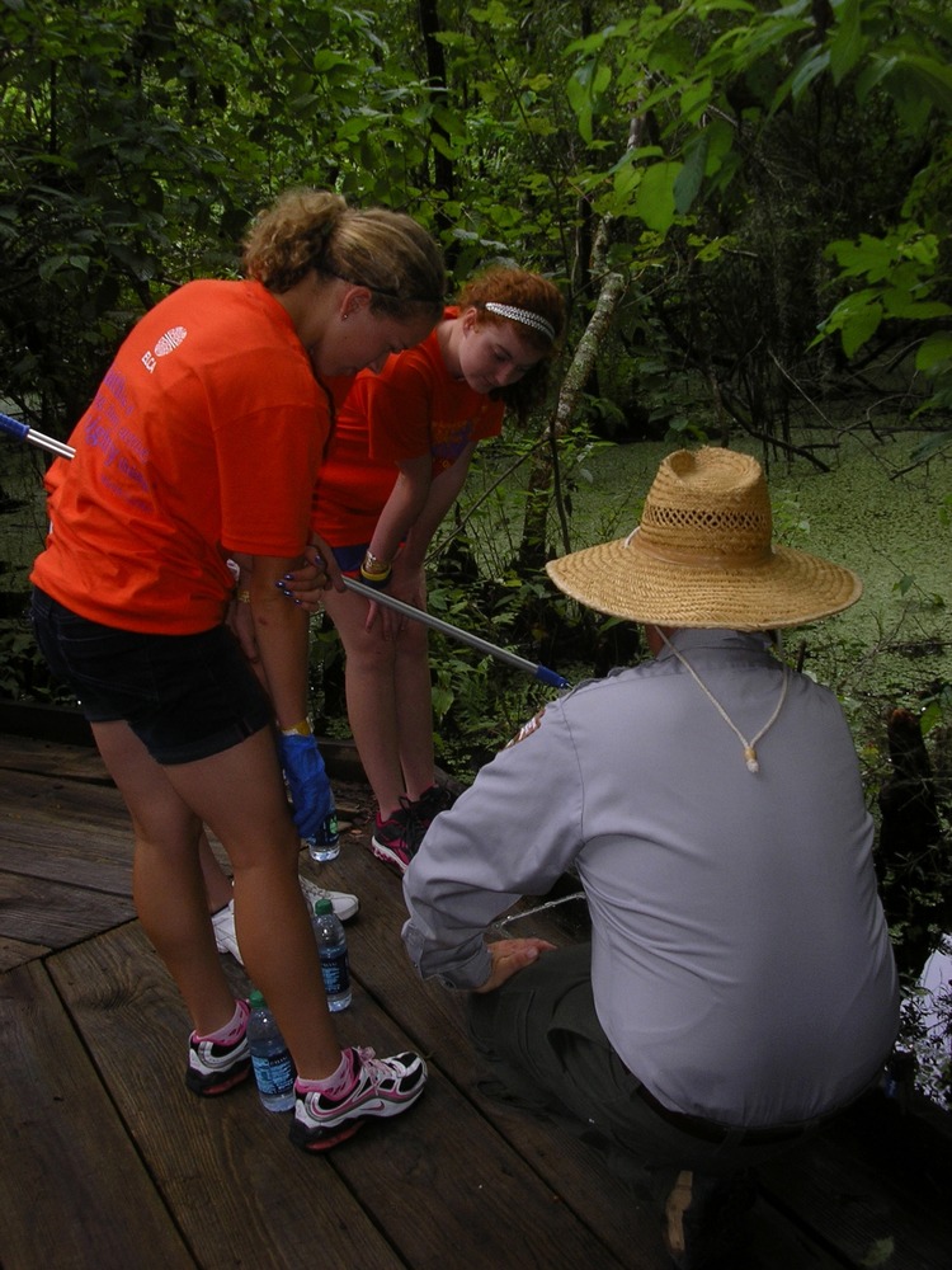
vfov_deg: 42.9
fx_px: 1613
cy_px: 635
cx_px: 476
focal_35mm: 44
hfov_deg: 32.9
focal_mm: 6.7
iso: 50
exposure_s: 1/80
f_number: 4.3
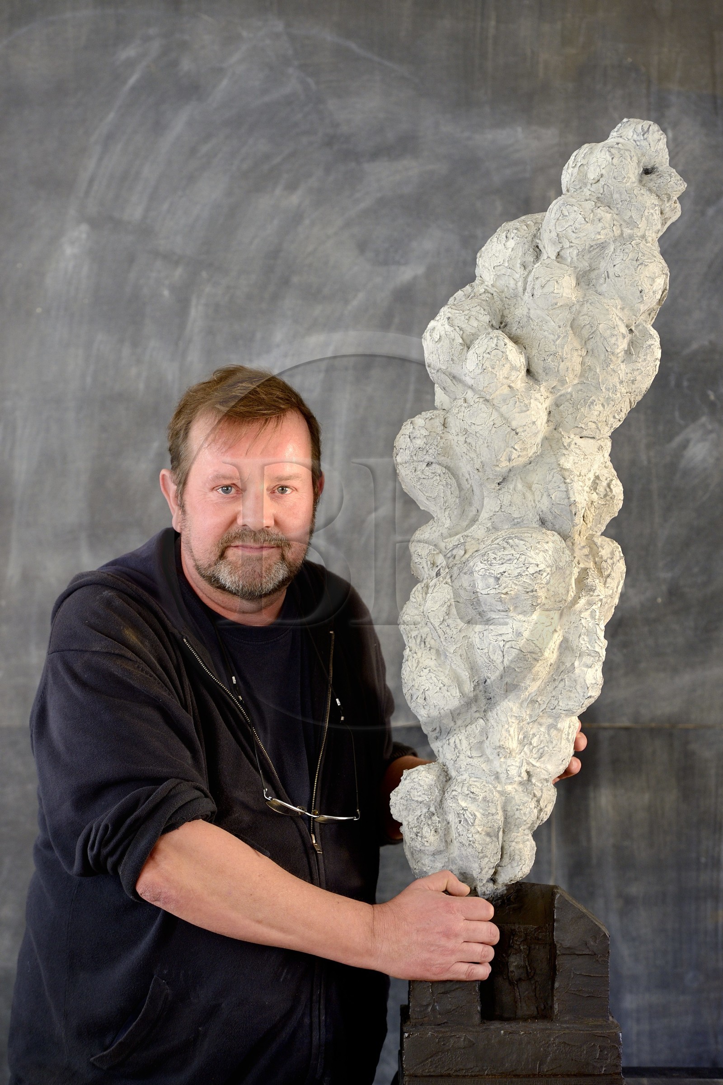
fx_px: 4067
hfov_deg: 10.2
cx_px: 362
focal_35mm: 135
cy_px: 542
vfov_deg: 15.2
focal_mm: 135
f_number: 4.5
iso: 400
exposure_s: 1/20
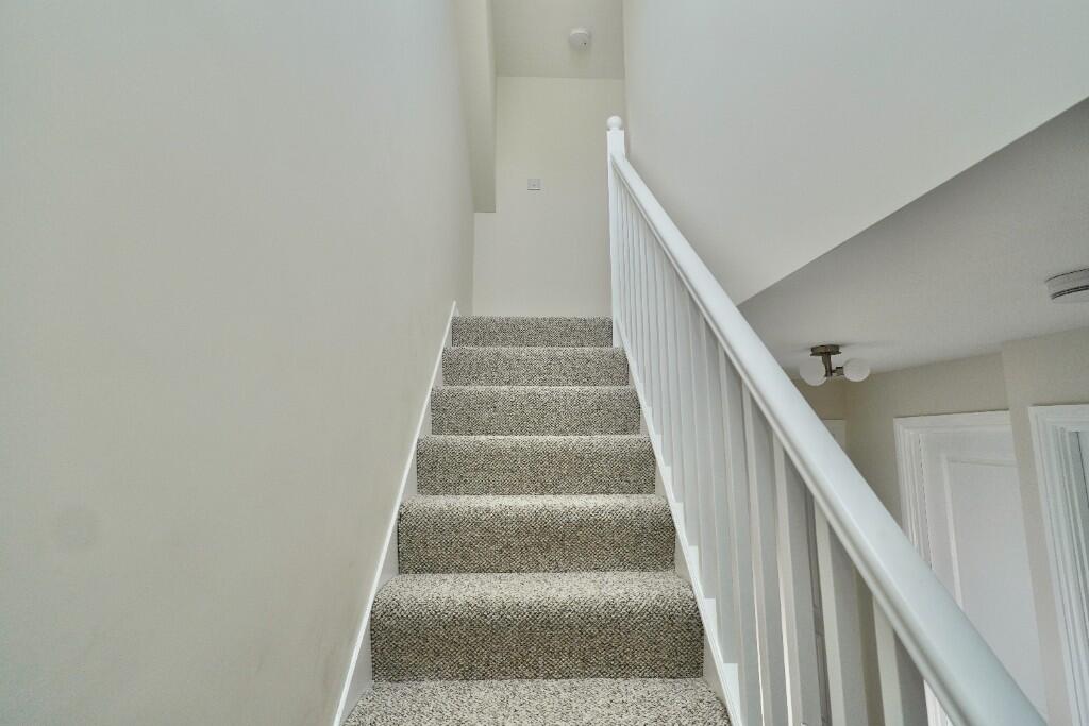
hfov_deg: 95.0
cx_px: 544
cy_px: 363
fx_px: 499
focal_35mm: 16
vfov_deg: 72.1
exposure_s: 1/160
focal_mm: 11
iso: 320
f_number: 4
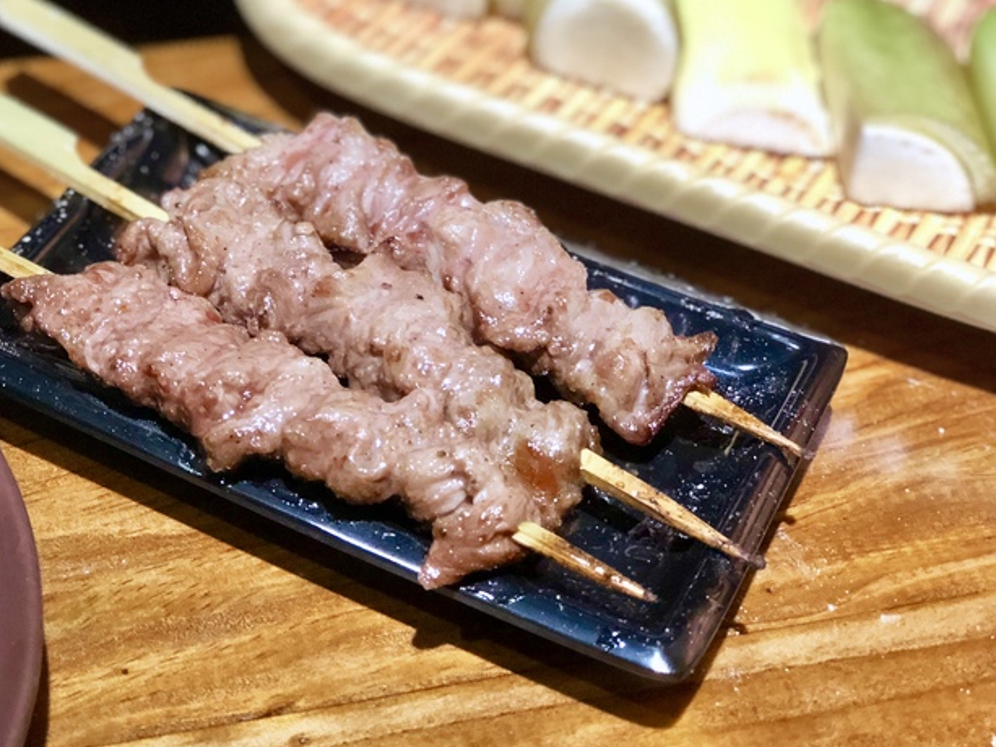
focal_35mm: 79
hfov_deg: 24.6
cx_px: 309
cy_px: 270
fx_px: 2273
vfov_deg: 18.6
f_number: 2.8
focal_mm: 6.6
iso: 200
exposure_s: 1/60
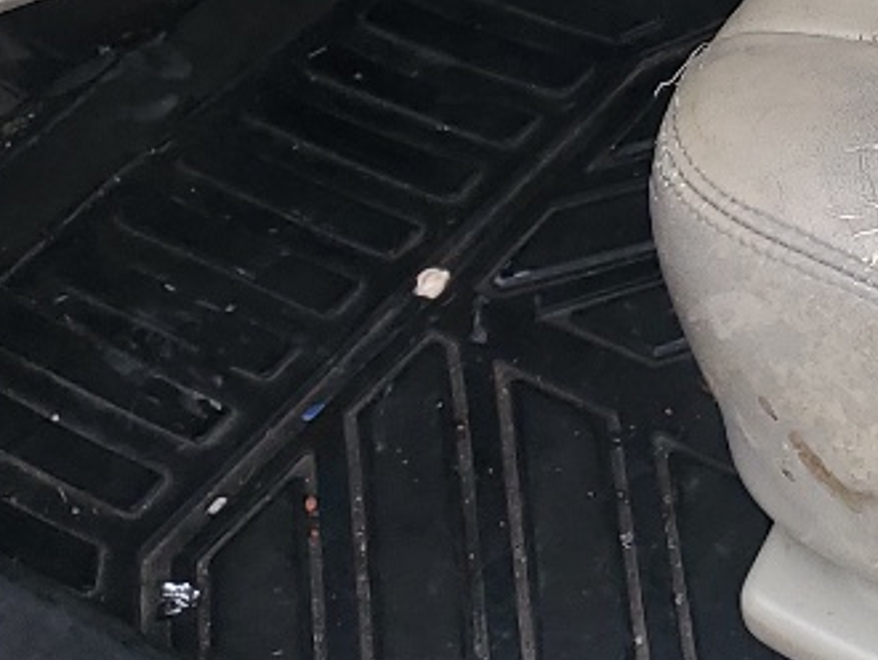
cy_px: -498
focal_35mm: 126
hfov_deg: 14.2
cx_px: 1482
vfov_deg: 11.1
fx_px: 3198
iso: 50
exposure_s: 1/303
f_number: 1.5
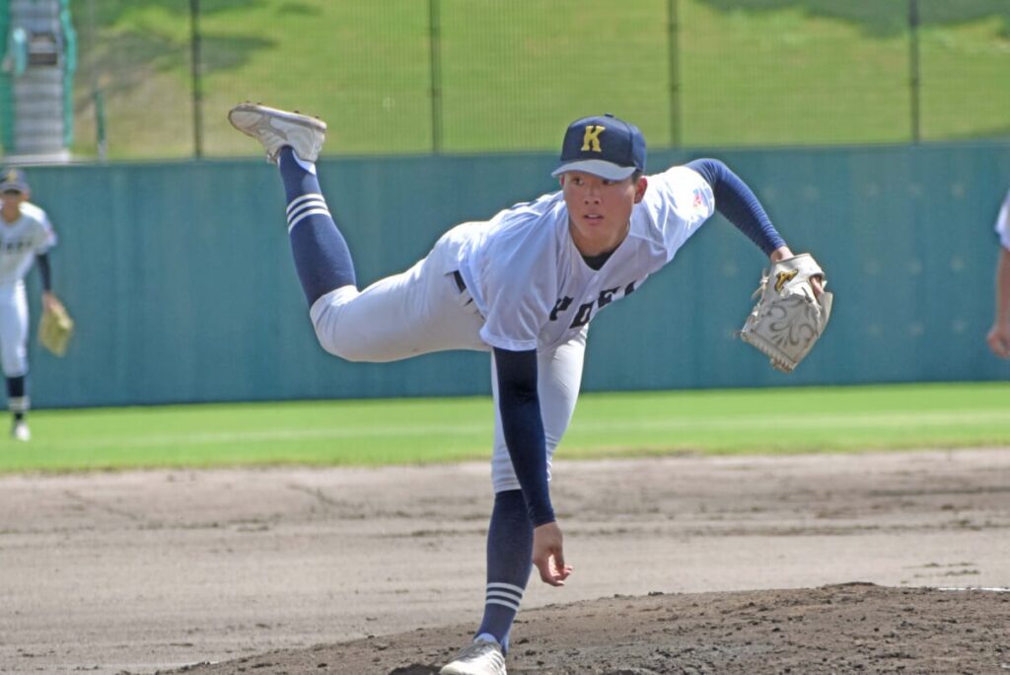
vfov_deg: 4.2
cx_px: 505
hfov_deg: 6.2
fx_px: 9263
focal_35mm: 330
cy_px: 338
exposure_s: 1/1250
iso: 400
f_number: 5.6
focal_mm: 220
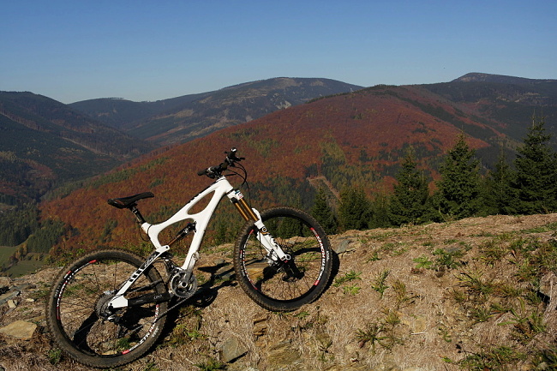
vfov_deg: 35.0
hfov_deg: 50.7
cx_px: 278
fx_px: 588
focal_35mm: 38
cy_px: 186
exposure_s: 1/500
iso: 200
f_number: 7.1
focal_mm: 25
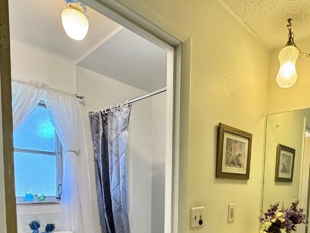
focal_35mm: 26
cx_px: 212
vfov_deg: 48.7
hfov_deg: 65.1
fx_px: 233
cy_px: 200
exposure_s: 1/120
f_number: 2.2
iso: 320
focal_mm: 2.22
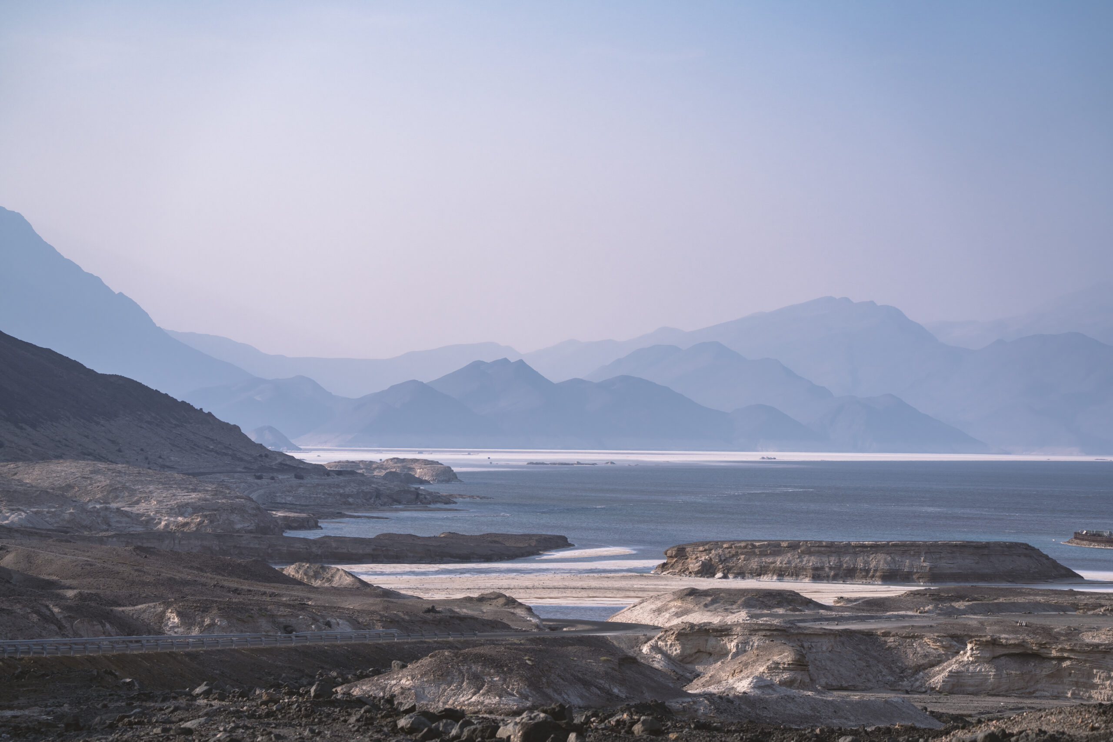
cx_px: 556
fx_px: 3092
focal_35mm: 100
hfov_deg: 20.4
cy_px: 371
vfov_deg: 13.7
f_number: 5.6
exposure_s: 1/800
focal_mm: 100
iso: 80
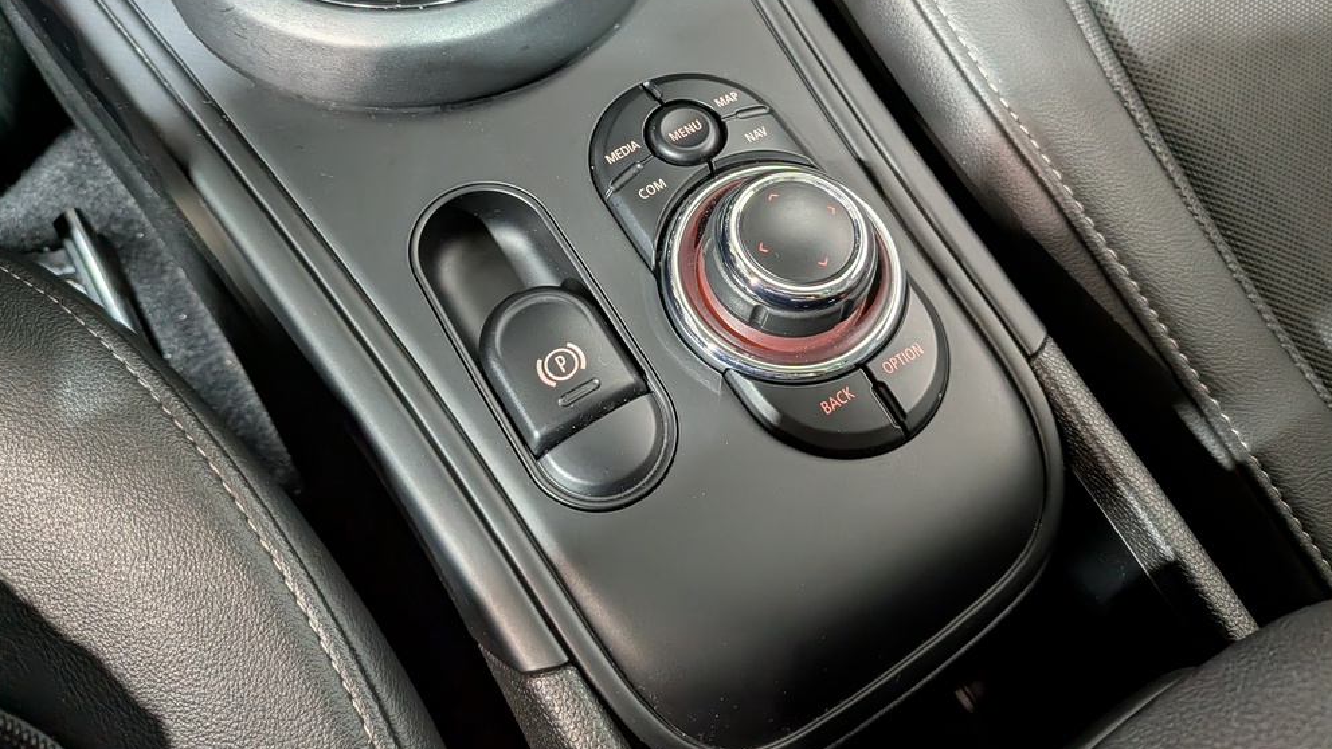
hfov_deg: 69.9
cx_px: 655
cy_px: 240
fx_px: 954
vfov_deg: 42.2
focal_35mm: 27
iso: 146
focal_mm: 4.53
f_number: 1.7
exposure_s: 1/41.9
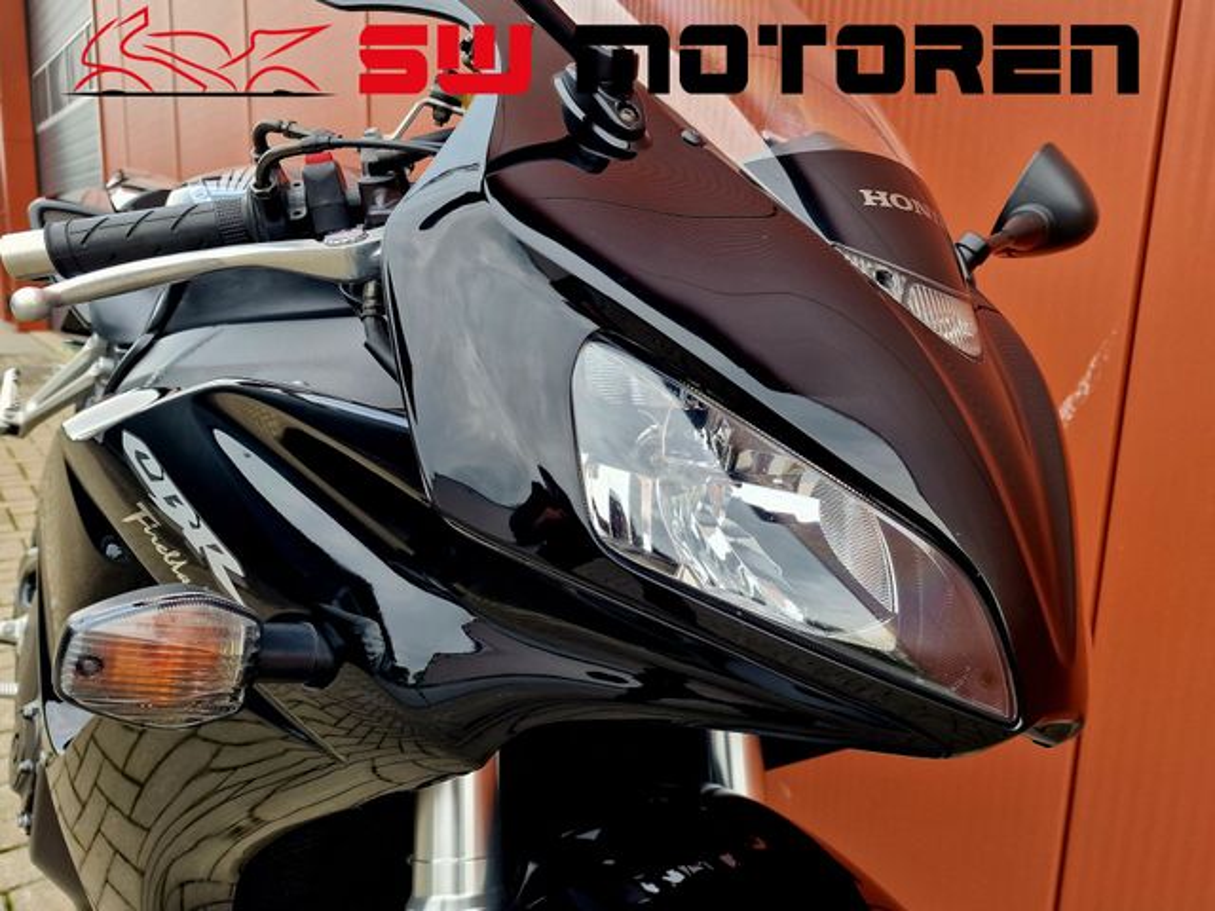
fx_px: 807
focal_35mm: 23
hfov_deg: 73.9
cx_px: 608
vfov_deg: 58.9
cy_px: 456
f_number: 1.8
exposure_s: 1/182
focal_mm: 6.4
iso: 50
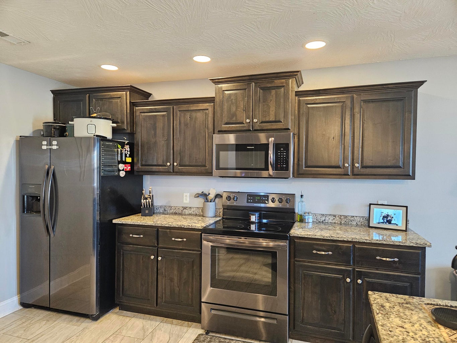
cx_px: 228
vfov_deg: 58.9
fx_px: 304
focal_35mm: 23
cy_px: 172
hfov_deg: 73.9
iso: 640
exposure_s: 1/60
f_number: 1.8
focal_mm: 5.4
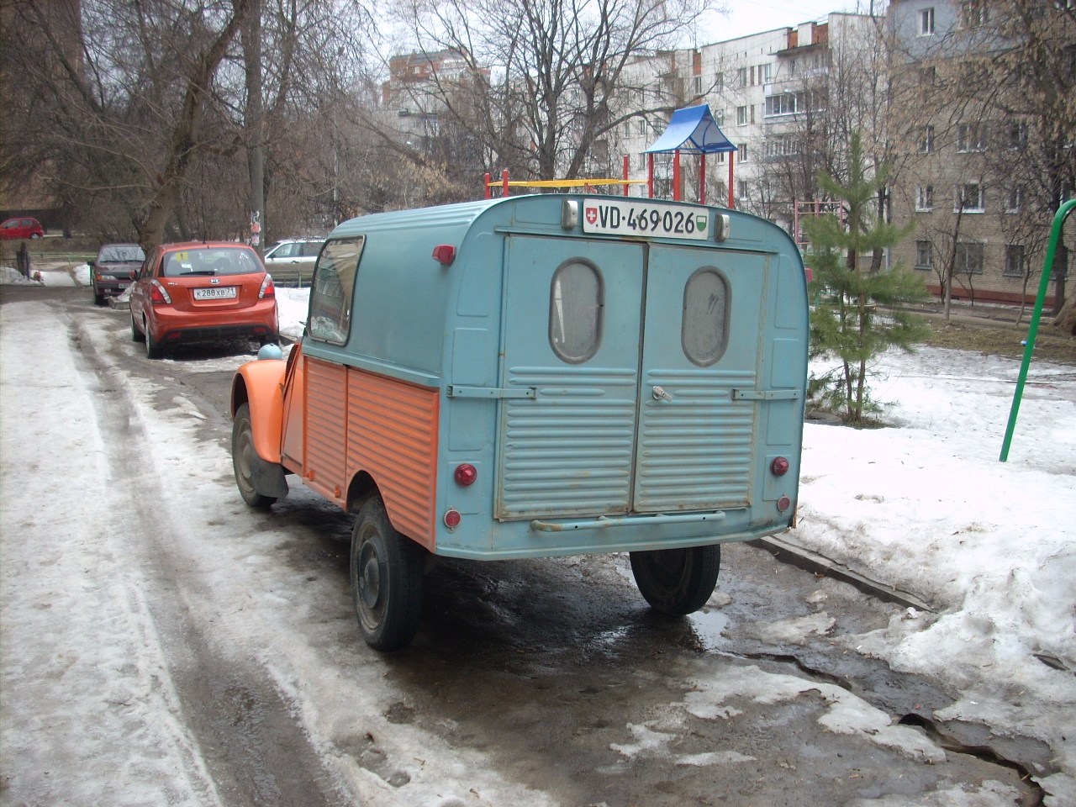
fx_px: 1150
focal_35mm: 37
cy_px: 404
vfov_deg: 38.7
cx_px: 538
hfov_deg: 50.1
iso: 64
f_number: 2.8
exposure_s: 1/88.6
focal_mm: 6.2
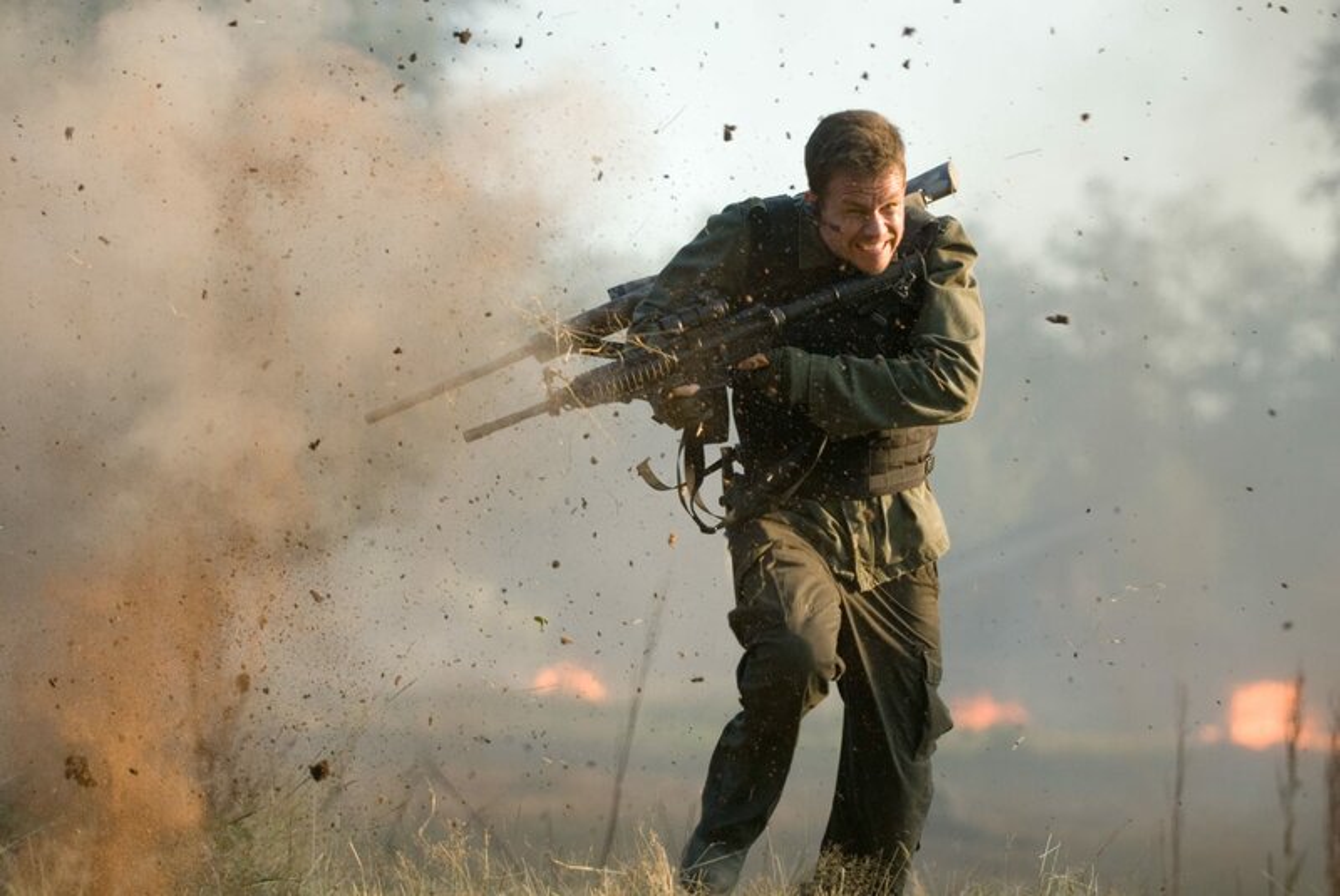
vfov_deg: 7.9
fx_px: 6482
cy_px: 448
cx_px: 670
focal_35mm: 174
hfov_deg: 11.8
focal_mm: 116
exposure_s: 1/500
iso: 400
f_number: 2.8
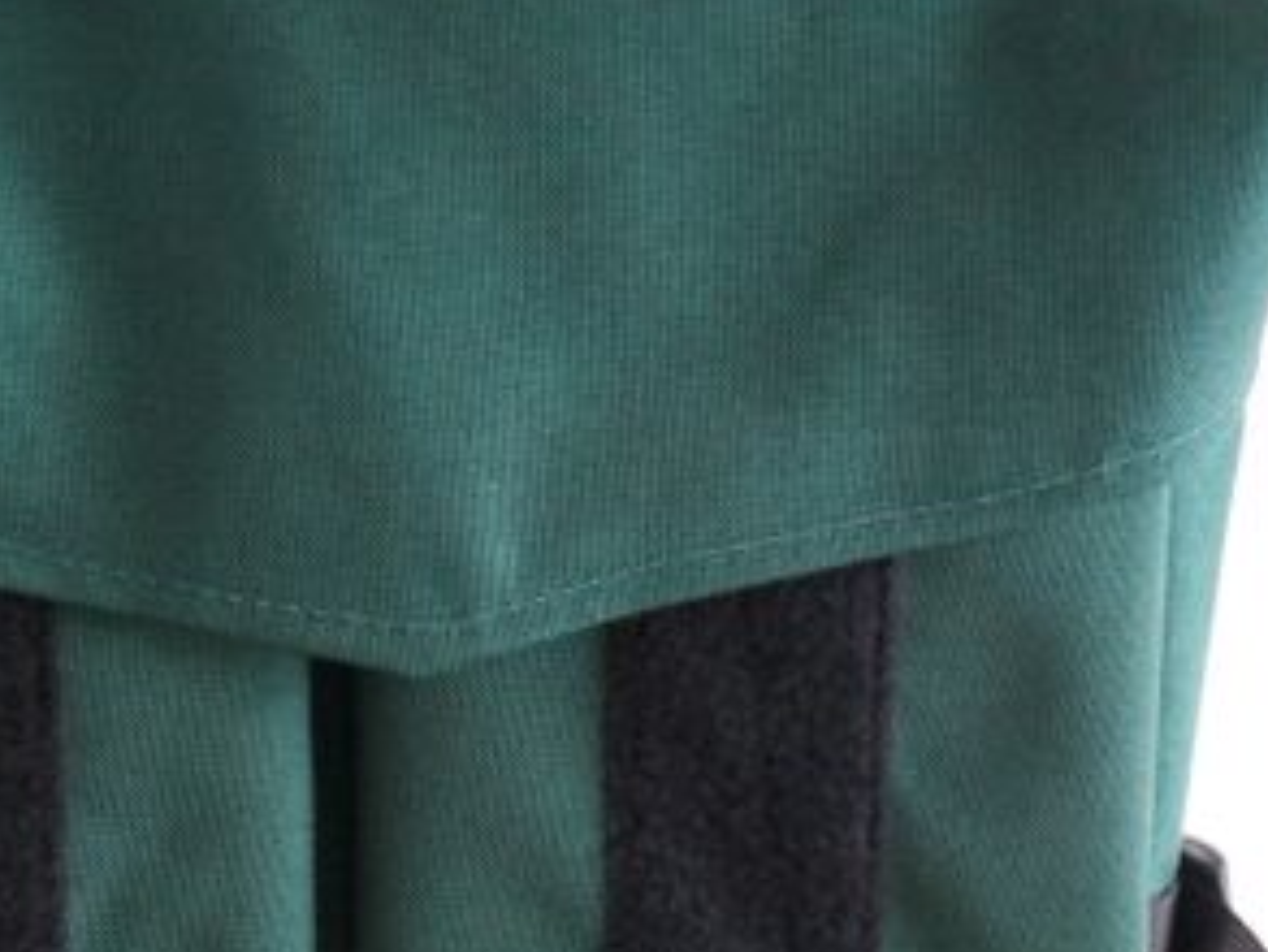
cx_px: 294
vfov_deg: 13.8
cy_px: 656
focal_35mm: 107
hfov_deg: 18.2
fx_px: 3921
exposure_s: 1/80
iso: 3200
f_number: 5
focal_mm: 34
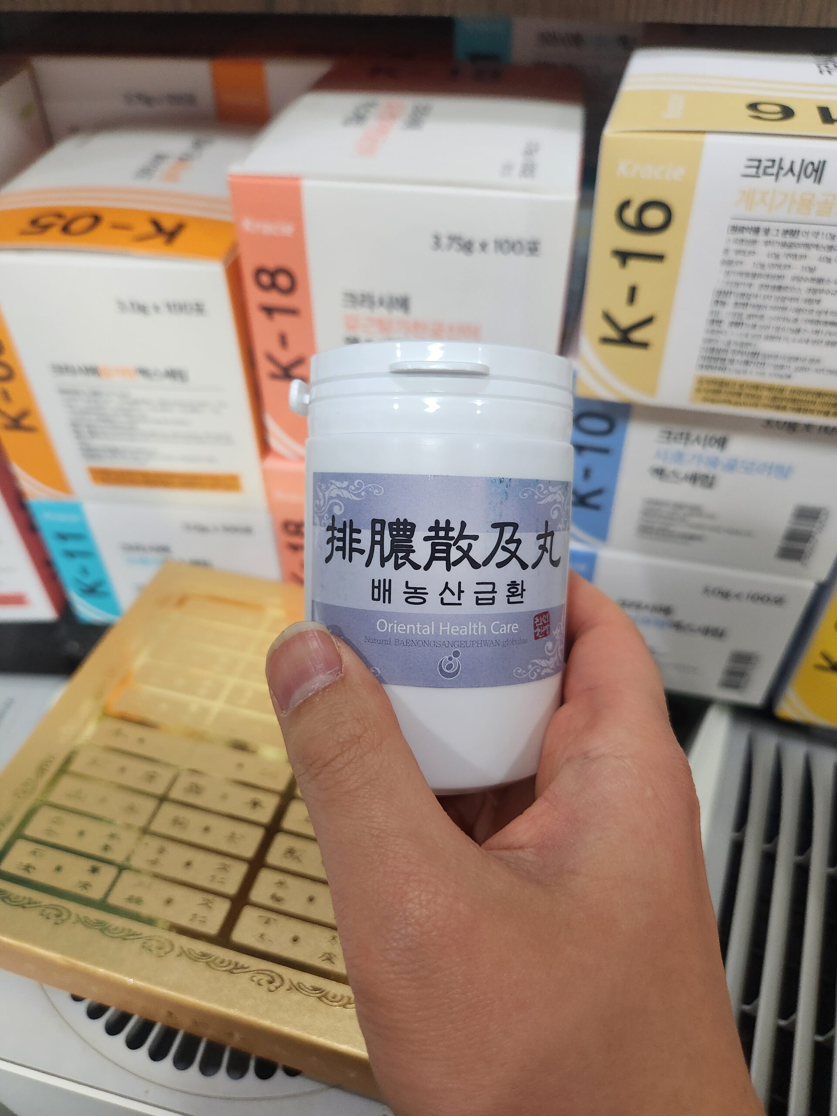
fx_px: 742
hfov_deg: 58.9
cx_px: 418
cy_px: 558
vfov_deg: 73.9
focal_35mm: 23
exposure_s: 1/120
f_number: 1.8
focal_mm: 5.4
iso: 320
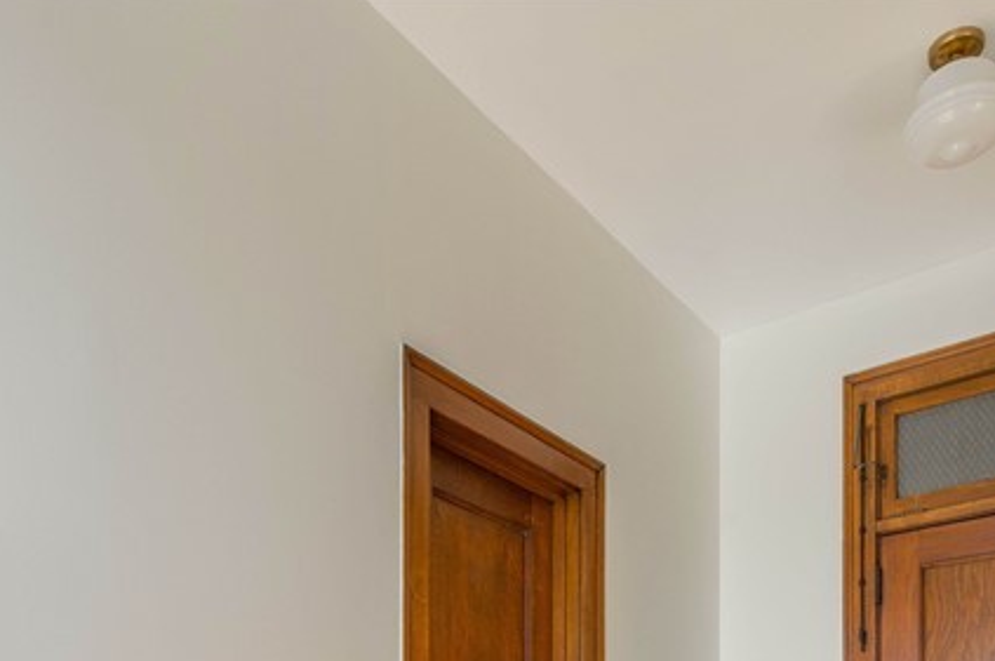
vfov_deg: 30.0
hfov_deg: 53.0
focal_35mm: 36
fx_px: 994
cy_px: 841
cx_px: 429
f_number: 10
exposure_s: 1/60
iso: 200
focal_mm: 14
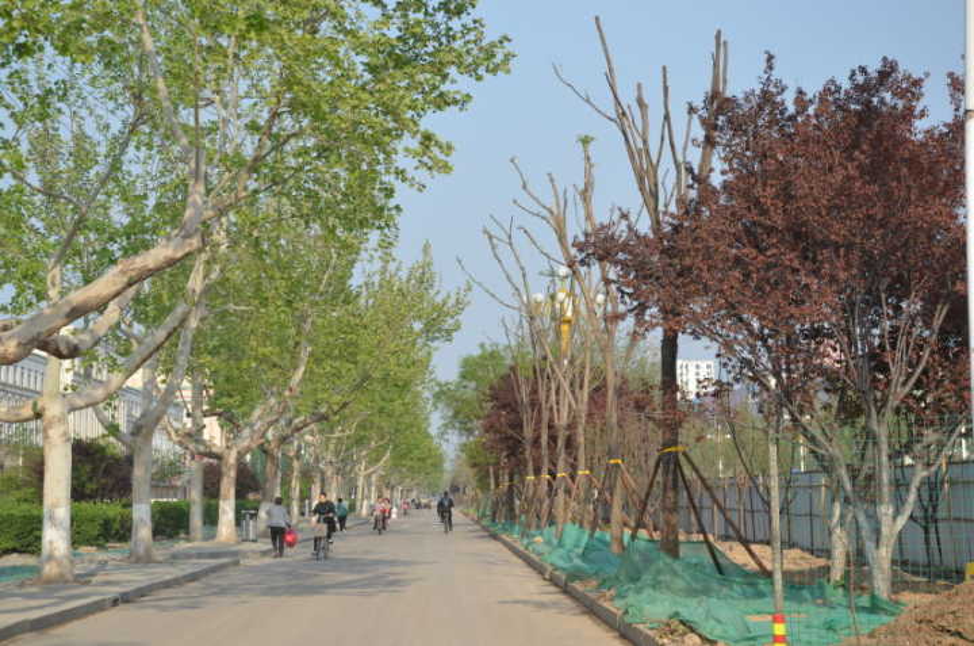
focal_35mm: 75
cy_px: 323
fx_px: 2025
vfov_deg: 18.1
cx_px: 487
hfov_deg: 27.0
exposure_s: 1/250
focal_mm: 50
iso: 140
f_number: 8
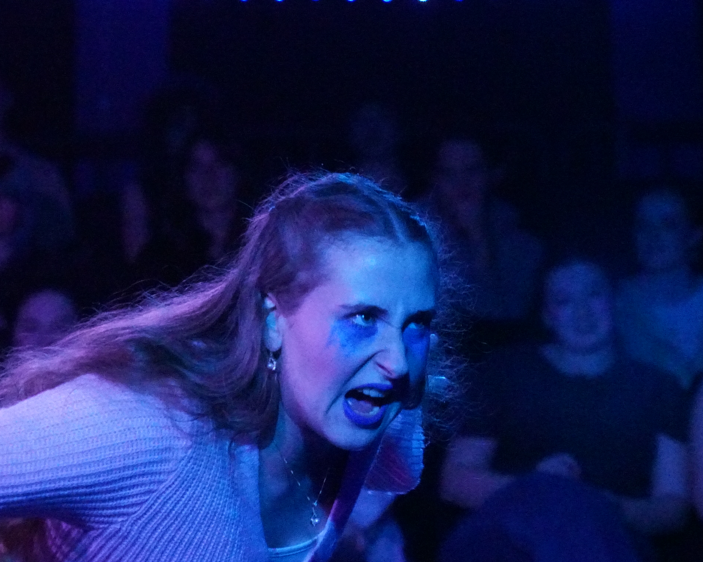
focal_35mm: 247
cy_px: 276
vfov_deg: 6.3
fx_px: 5139
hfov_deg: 7.8
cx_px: 117
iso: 25600
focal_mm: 126
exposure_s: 1/200
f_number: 7.1
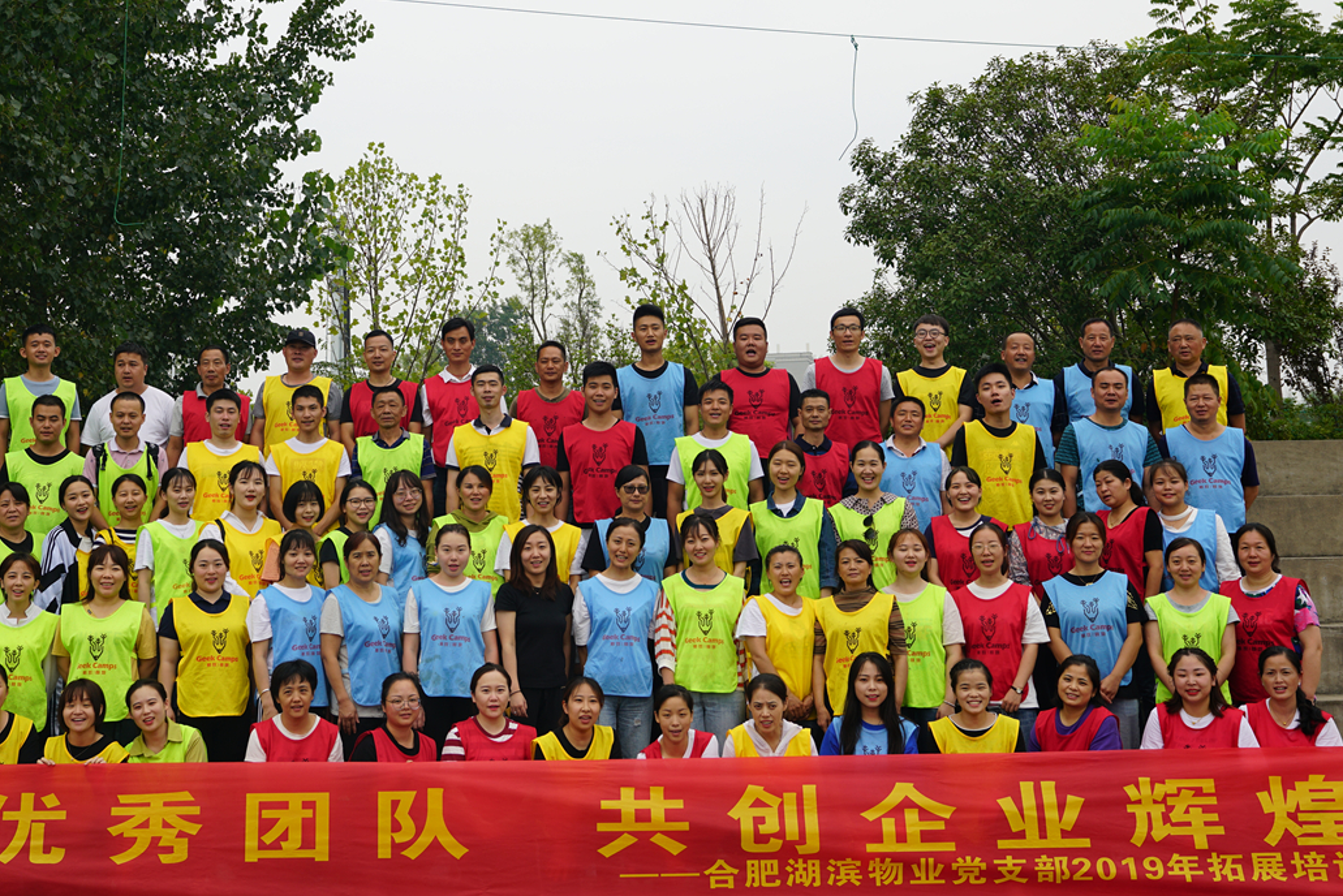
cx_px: 550
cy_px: 287
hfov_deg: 41.0
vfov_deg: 27.9
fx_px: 1791
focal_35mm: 48
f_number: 5.6
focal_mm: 33
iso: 100
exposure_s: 1/80
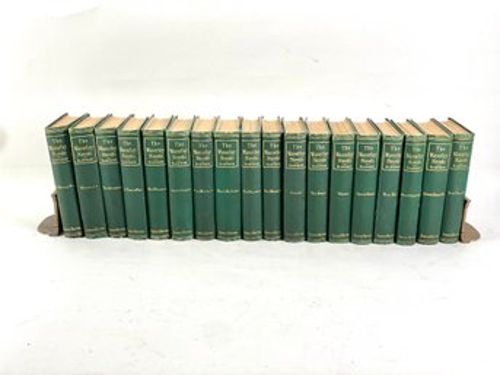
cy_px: 188
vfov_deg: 28.0
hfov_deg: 36.8
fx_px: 751
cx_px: 250
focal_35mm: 52
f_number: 2
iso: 25
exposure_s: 1/120
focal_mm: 6
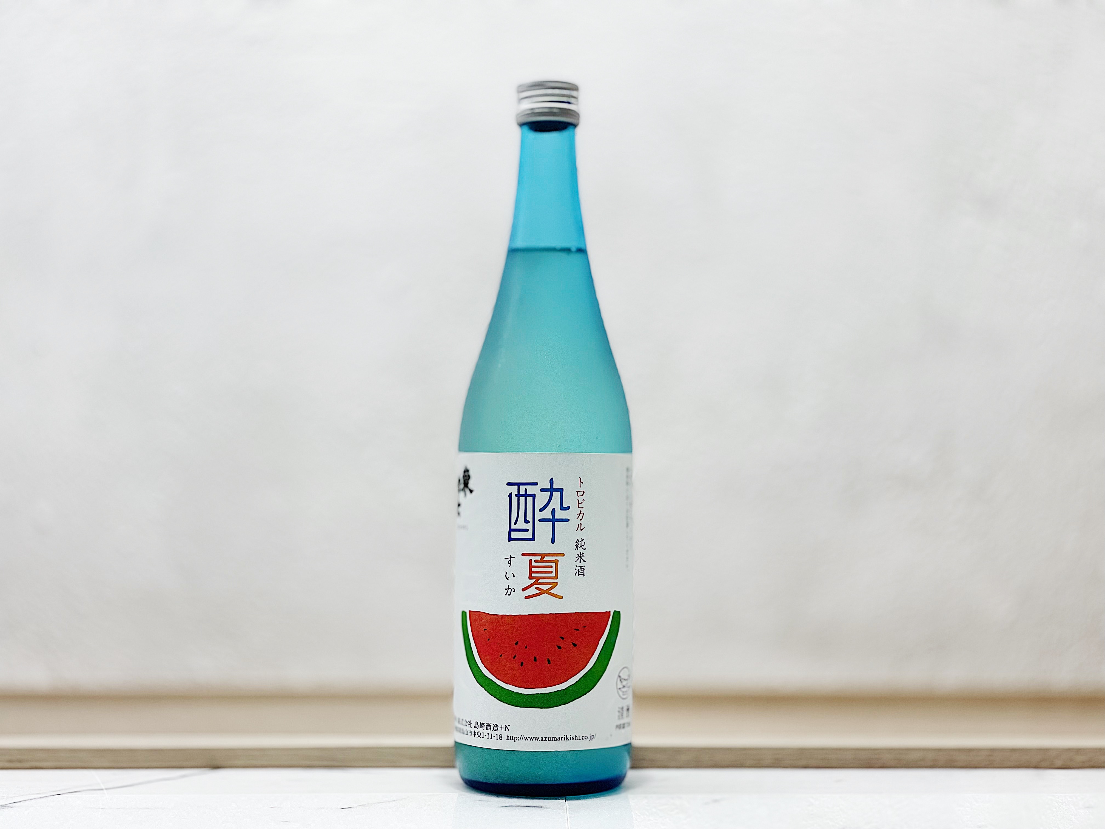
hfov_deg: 36.8
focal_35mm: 52
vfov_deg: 28.0
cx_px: 552
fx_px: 1660
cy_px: 414
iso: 50
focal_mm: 6
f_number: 2
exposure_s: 1/100
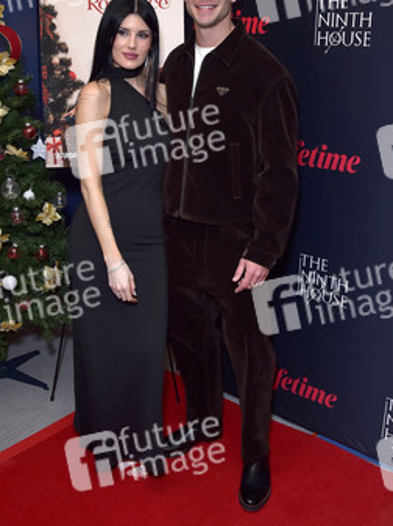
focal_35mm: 32
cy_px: 220
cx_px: 191
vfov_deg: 56.6
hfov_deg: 44.1
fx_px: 485
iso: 1000
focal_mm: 28
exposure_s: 1/250
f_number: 6.3
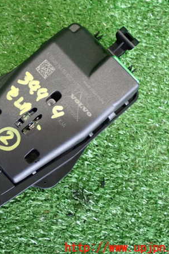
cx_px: 23
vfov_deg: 28.9
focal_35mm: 70
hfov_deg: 19.2
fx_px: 493
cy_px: 127
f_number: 3.2
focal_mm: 9.01
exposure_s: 1/15
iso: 800
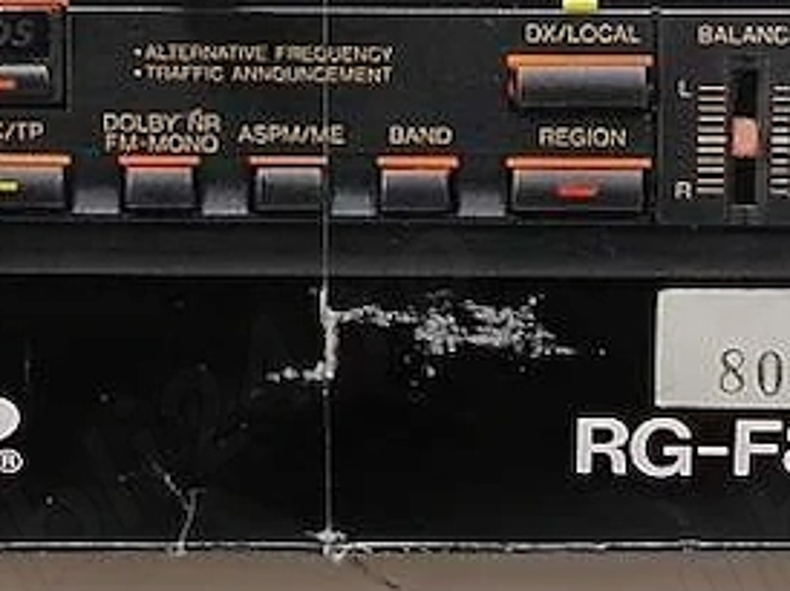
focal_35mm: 157
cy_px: -271
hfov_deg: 12.6
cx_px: 363
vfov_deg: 9.2
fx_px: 3580
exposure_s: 1/80
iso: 80
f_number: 3.3
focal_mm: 6.1
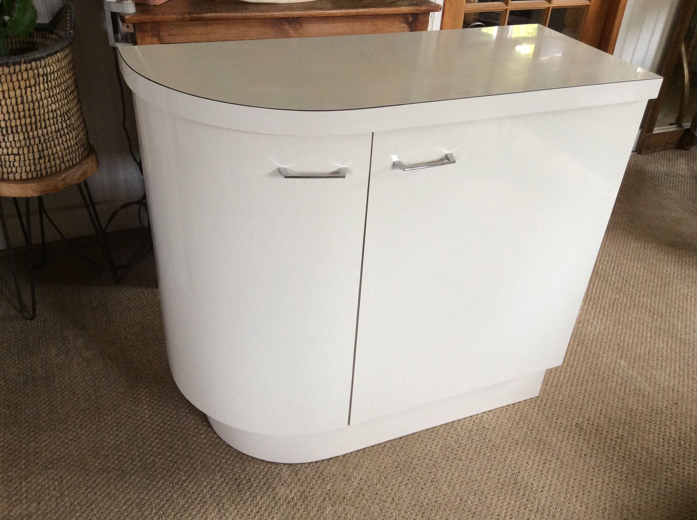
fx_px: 643
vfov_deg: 44.1
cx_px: 348
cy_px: 260
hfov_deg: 56.9
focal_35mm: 32
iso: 80
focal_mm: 3.3
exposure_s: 1/25
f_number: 2.4
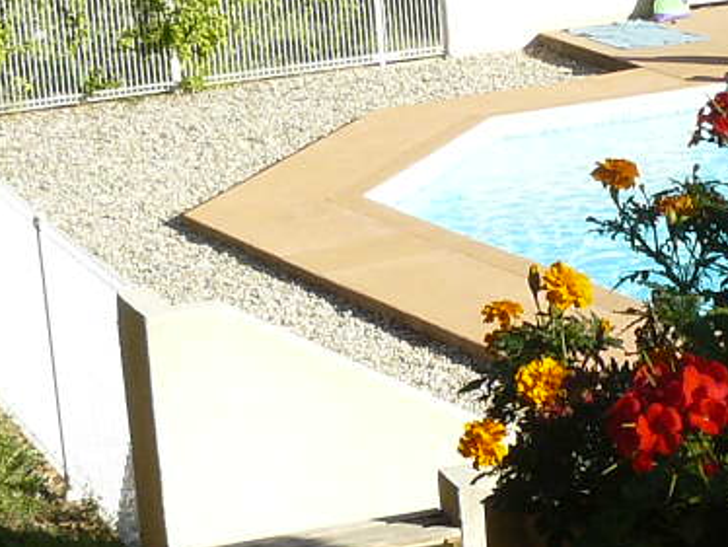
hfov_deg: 12.6
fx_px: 3241
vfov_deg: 9.6
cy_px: 387
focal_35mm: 154
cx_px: 773
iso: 100
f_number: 5
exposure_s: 1/200
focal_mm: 6
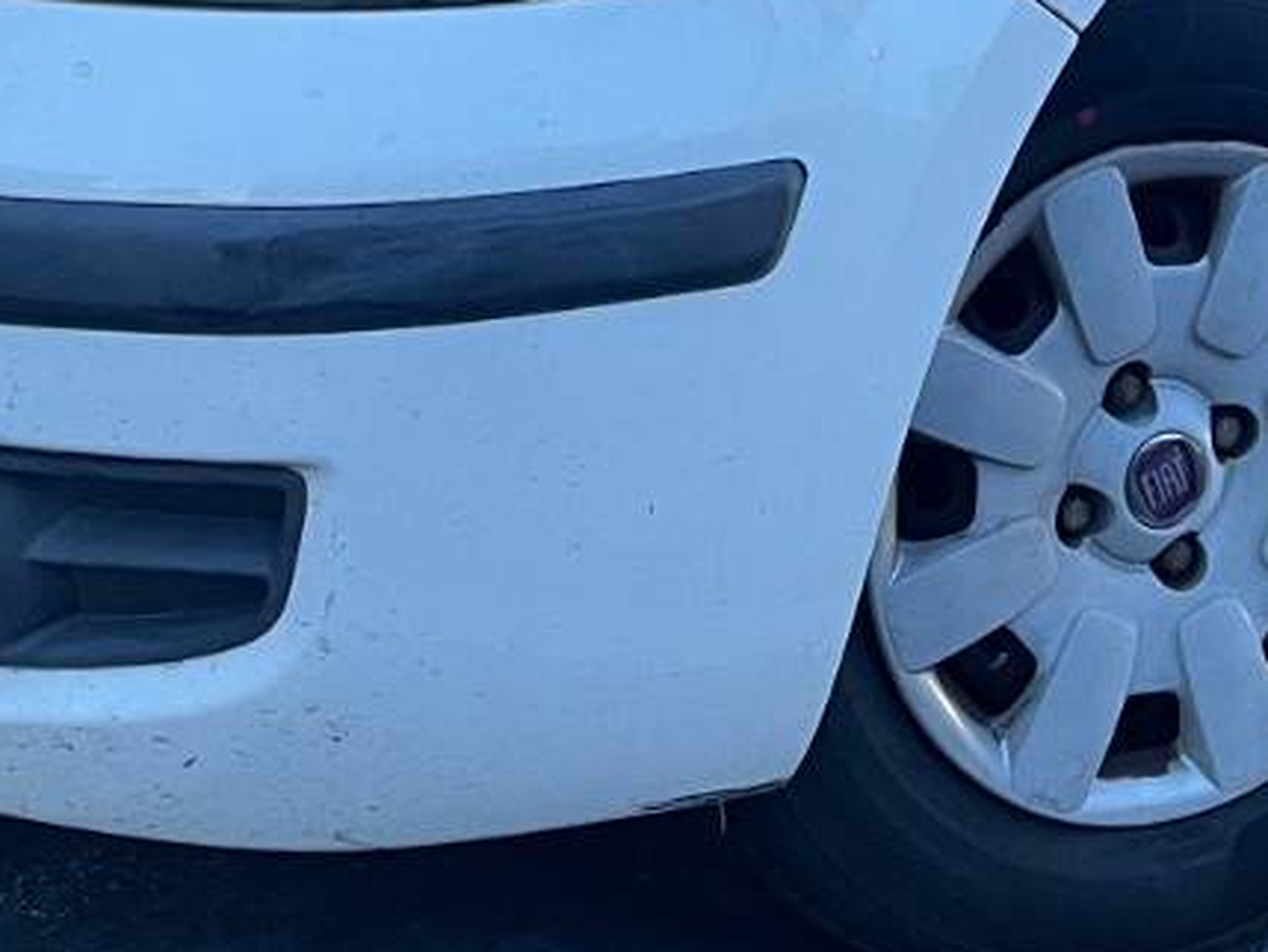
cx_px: 633
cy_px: -384
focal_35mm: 97
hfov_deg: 20.2
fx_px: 3554
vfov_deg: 14.4
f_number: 1.6
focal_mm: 4.2
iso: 200
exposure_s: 1/60
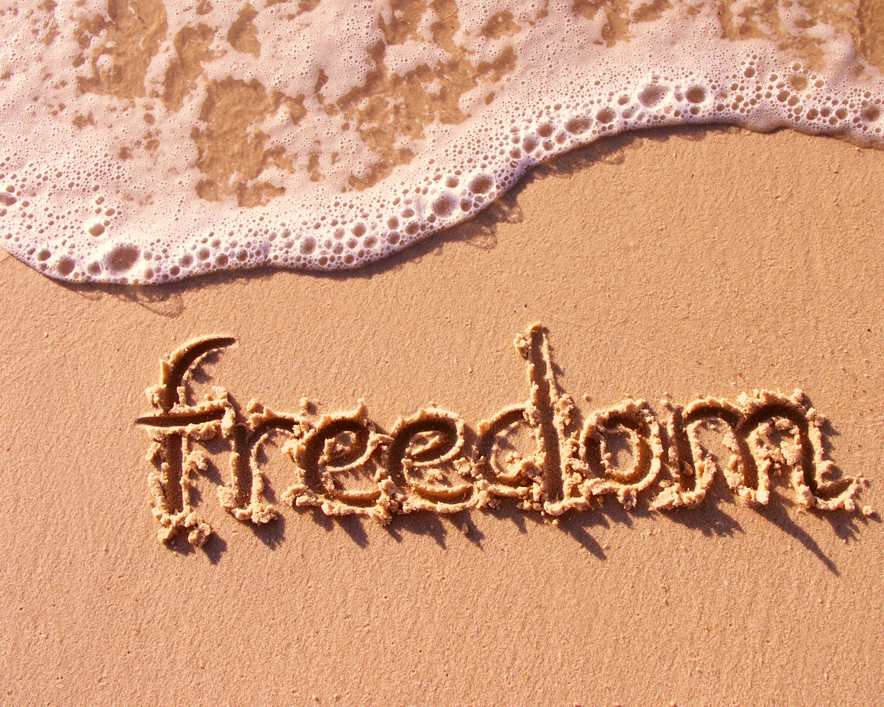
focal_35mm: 44
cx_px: 470
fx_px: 1151
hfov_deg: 42.0
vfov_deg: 34.2
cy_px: 353
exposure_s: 1/320
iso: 50
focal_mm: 11
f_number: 3.2
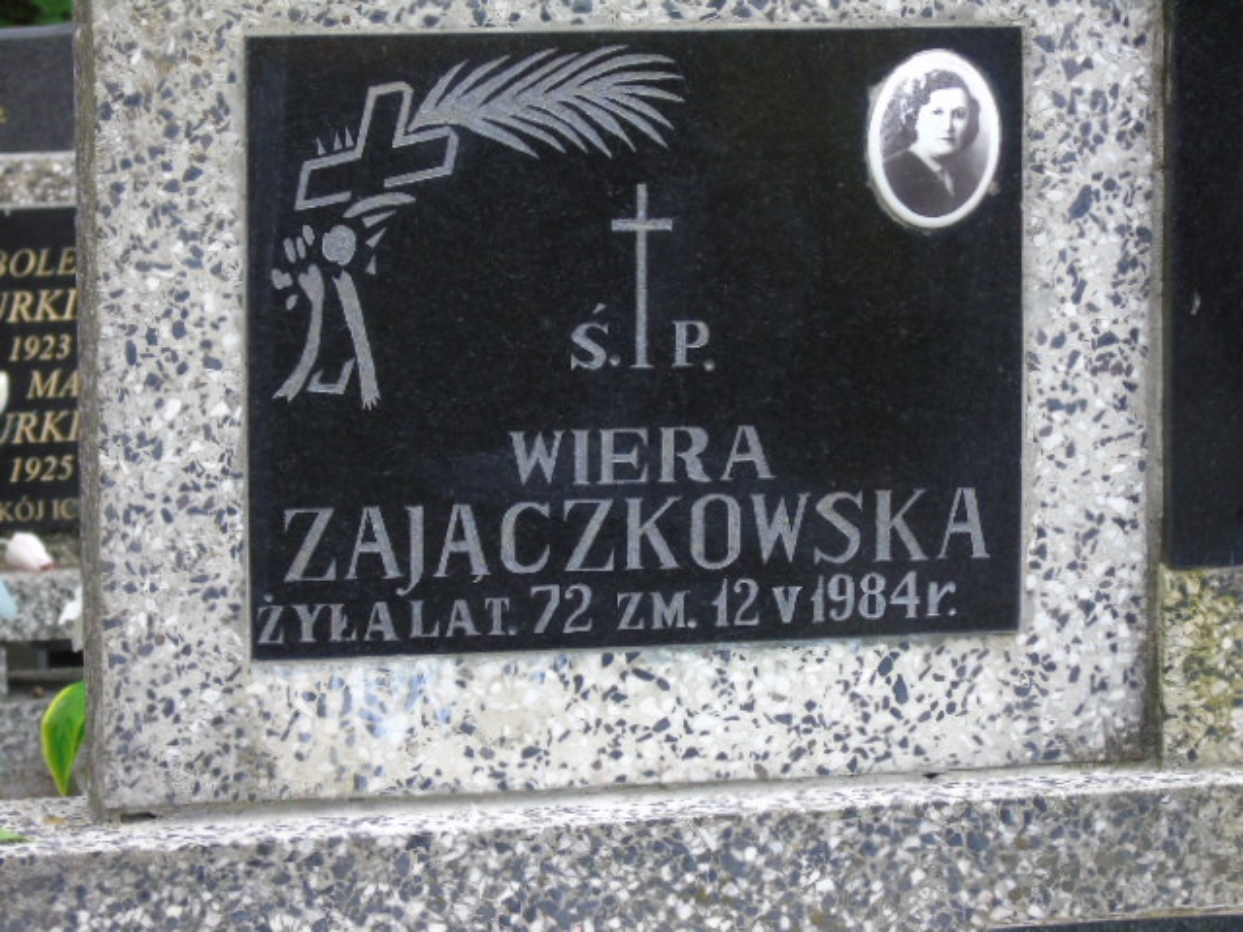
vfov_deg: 10.4
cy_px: 466
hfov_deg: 13.9
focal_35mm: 142
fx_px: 5099
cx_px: 622
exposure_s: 1/125
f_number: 4.7
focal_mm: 25
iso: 400
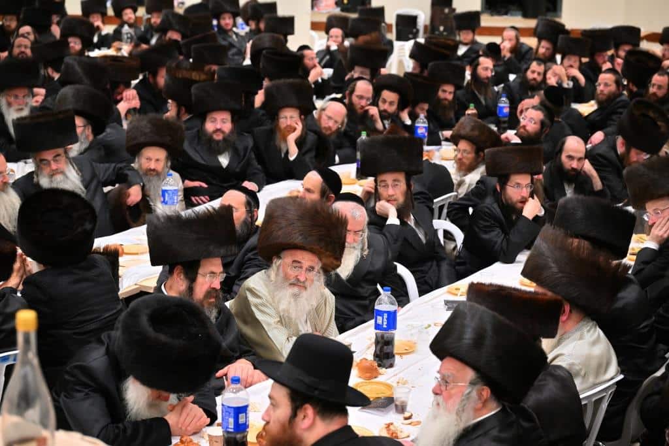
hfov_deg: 28.8
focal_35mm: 70
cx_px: 334
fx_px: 1301
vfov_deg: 19.5
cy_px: 223
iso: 1000
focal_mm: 70
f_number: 4
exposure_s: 1/200
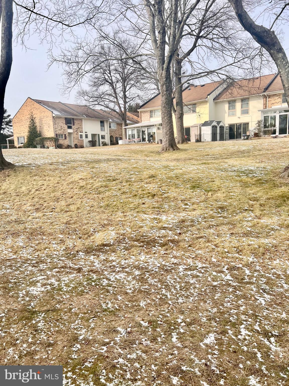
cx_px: 144
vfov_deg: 67.3
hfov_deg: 53.1
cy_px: 193
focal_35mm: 26
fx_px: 289
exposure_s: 1/1972
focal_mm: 5.7
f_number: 1.5
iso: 50
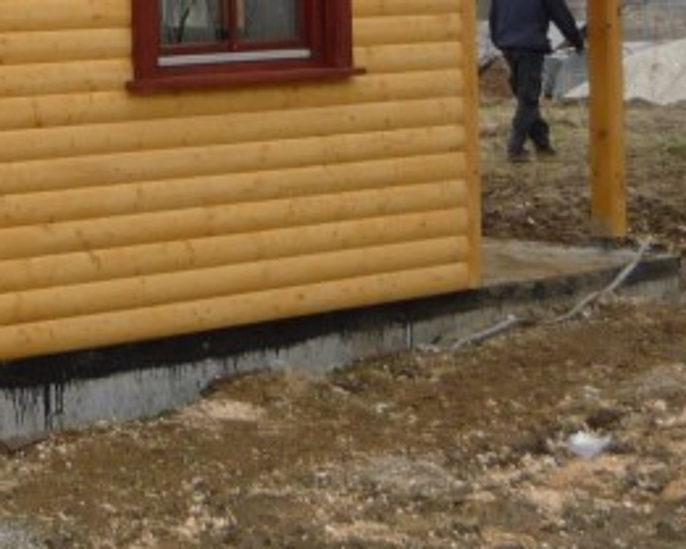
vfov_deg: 13.1
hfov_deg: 15.9
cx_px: -184
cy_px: -105
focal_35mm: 115
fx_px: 2336
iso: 100
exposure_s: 1/160
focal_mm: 5.2
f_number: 4
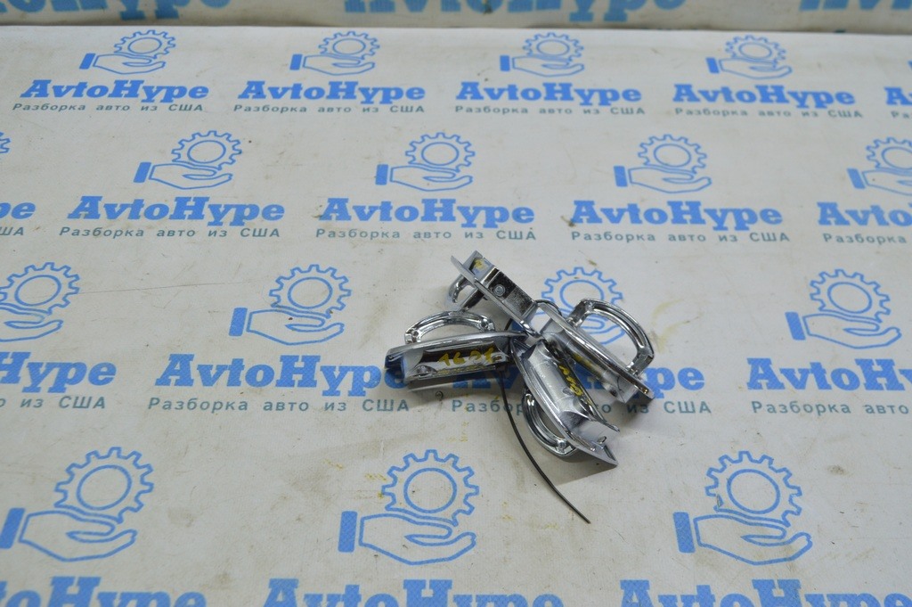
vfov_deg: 35.4
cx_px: 456
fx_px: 949
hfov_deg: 51.3
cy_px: 304
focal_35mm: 38
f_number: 5.6
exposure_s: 1/40
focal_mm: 25
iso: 400
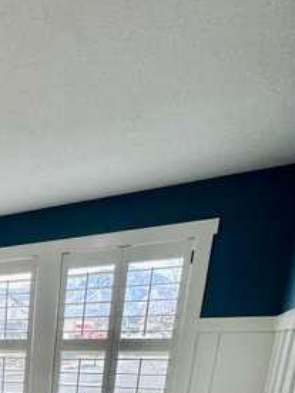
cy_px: 460
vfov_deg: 37.5
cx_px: -95
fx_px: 443
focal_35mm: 39
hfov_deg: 29.2
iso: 200
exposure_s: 1/120
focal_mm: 2.22
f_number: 2.2
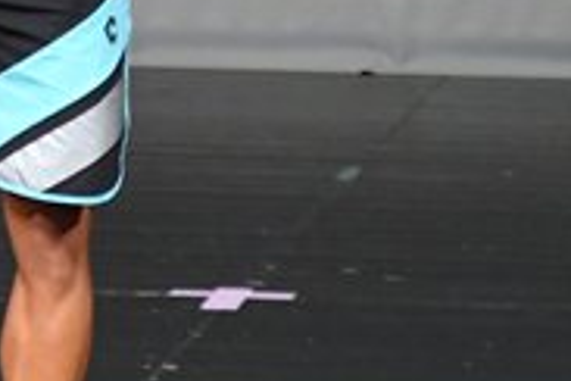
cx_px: -2
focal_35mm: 1584
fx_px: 25122
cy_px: -31
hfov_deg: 1.3
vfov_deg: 0.9
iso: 4000
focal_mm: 250
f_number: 5.6
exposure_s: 1/400
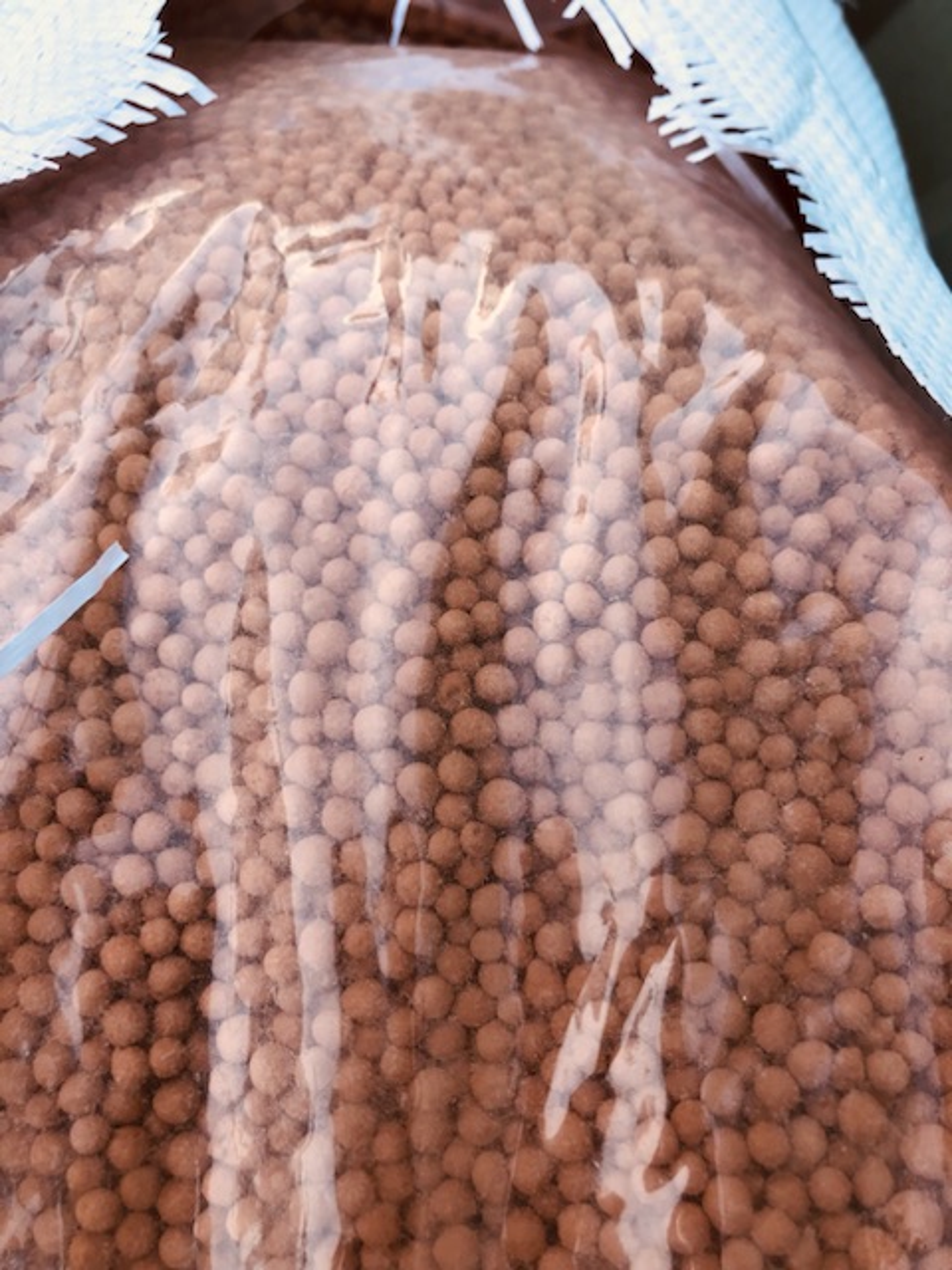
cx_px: 476
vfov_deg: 63.4
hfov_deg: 49.7
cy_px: 635
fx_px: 1027
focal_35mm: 28
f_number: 1.8
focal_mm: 3.99
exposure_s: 1/369
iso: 20
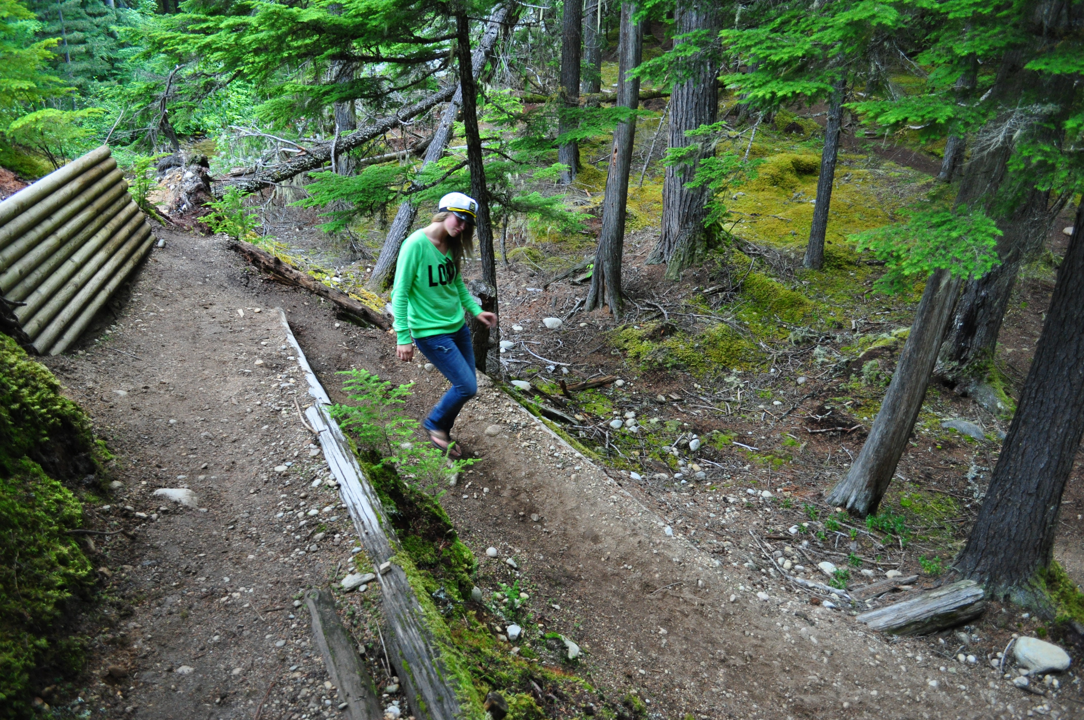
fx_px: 812
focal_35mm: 27
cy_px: 360
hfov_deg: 67.4
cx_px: 542
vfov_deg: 47.8
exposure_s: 1/60
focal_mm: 18
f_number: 4
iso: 800
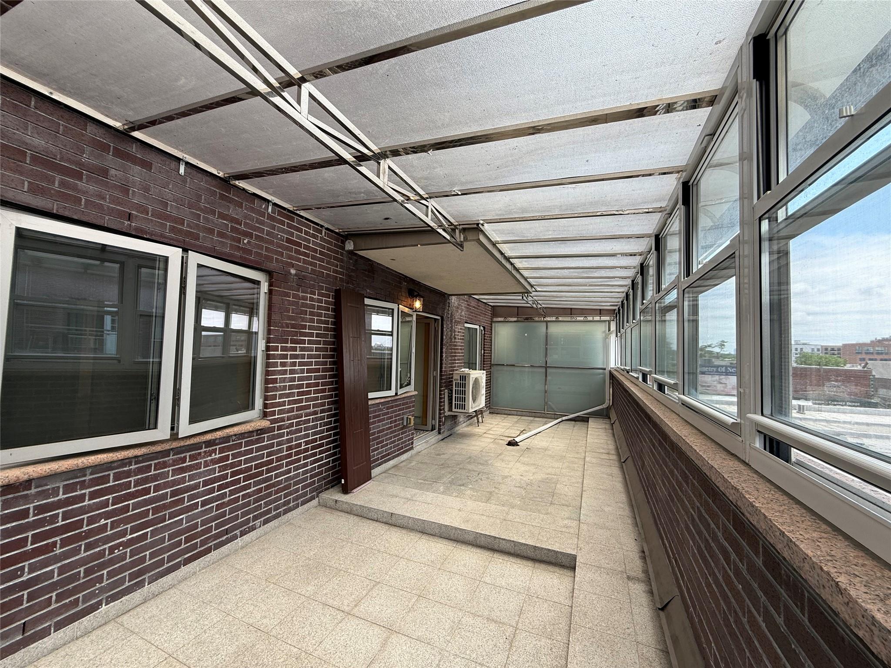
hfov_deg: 102.1
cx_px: 446
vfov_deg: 85.7
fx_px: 360
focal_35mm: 14
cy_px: 334
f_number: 2.2
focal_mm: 2.22
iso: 50
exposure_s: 1/181
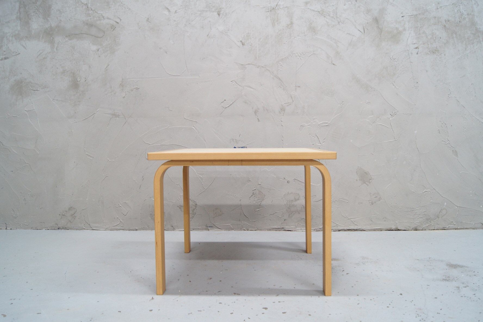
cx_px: 242
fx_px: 402
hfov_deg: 62.0
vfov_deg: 43.6
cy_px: 161
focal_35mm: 30
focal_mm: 20
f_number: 6.3
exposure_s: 1/6
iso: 400
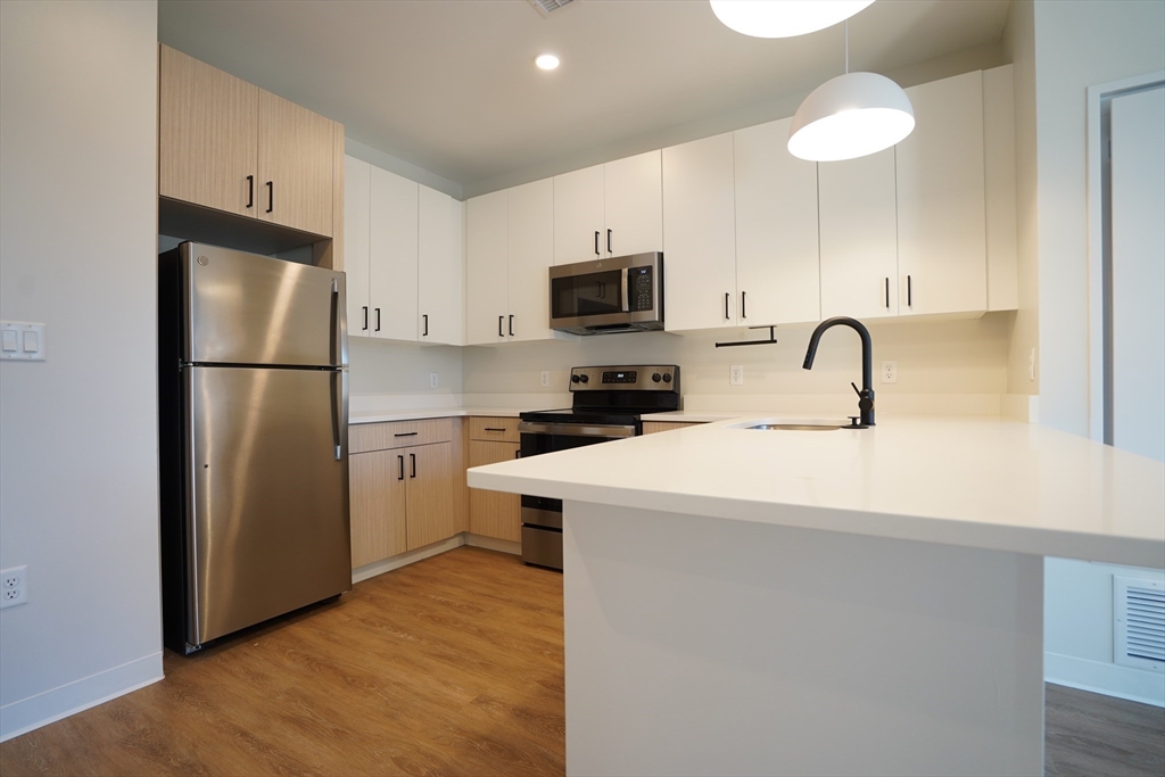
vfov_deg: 73.8
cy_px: 388
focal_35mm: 16
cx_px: 582
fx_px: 518
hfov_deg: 96.7
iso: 320
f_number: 4
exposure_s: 1/30
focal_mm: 16
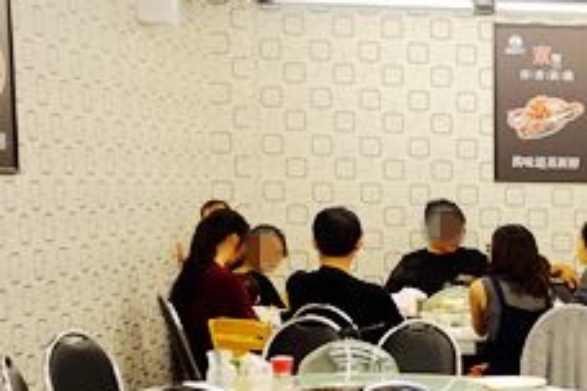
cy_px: 382
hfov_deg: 19.6
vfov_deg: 14.3
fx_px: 1533
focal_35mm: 94
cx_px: 814
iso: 400
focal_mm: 12.2
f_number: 2.8
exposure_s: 1/40
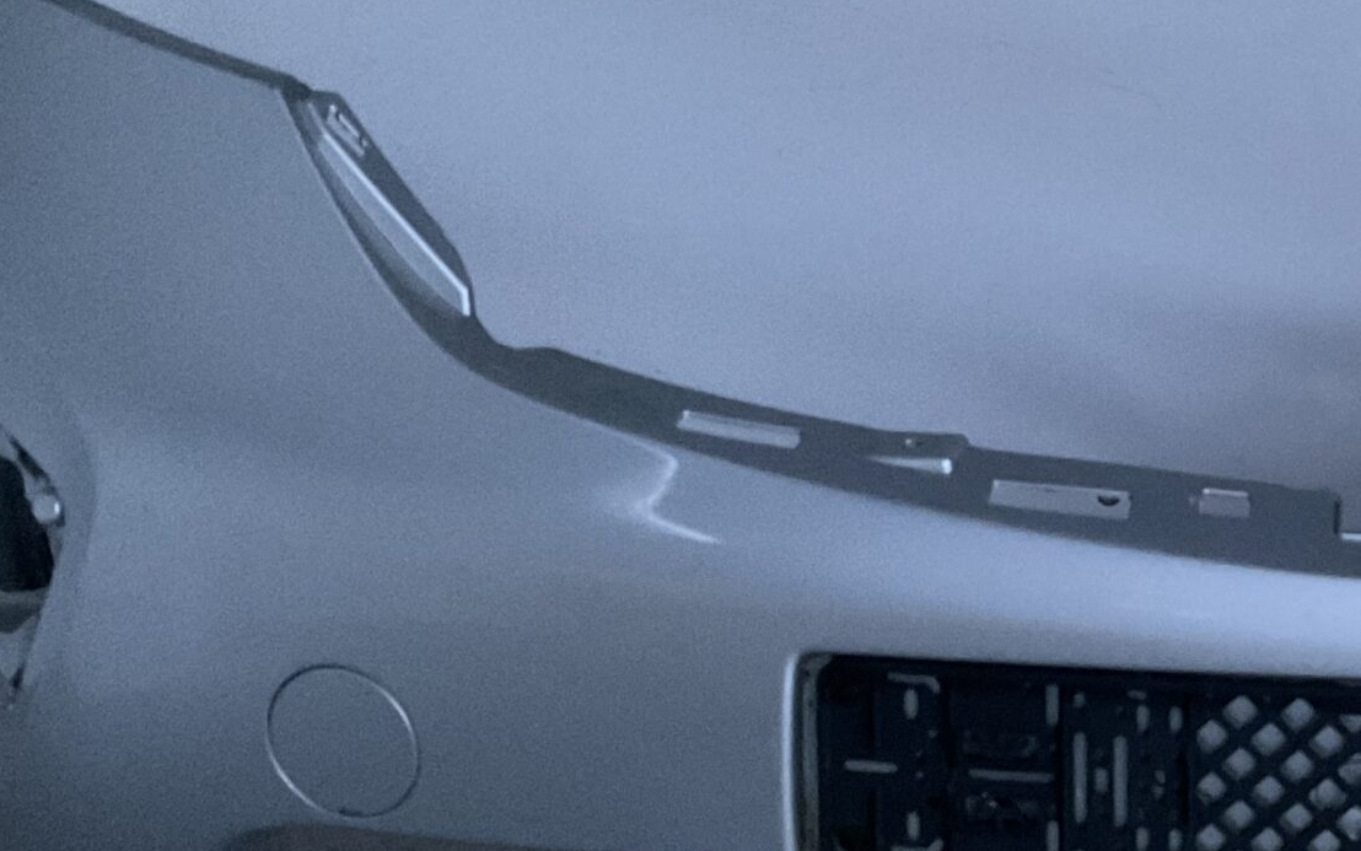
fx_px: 2634
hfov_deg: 27.1
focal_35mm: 71
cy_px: 350
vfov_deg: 18.3
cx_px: 1400
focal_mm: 3
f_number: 1.8
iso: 400
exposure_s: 1/25
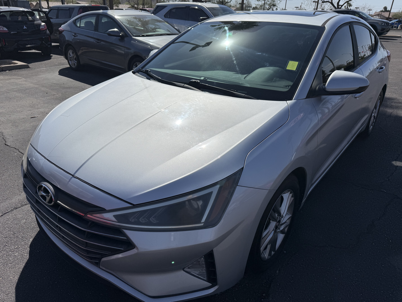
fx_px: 279
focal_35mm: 24
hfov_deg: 71.6
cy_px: 151
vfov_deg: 56.8
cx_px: 201
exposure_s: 1/14286
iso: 80
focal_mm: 6.76
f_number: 1.78
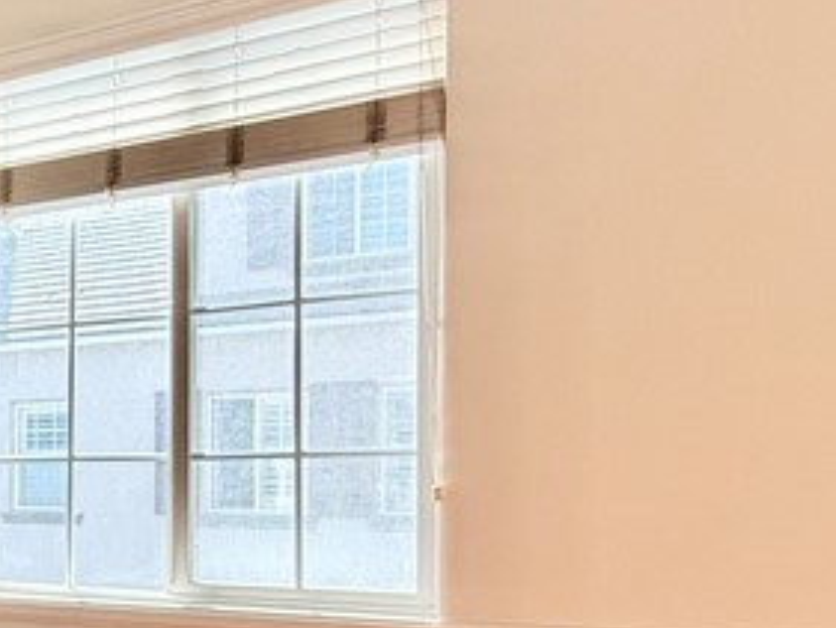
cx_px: -321
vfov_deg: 28.0
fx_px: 1232
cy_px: 497
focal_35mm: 51
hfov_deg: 28.6
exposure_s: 1/180
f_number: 2.2
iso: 64
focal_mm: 2.22
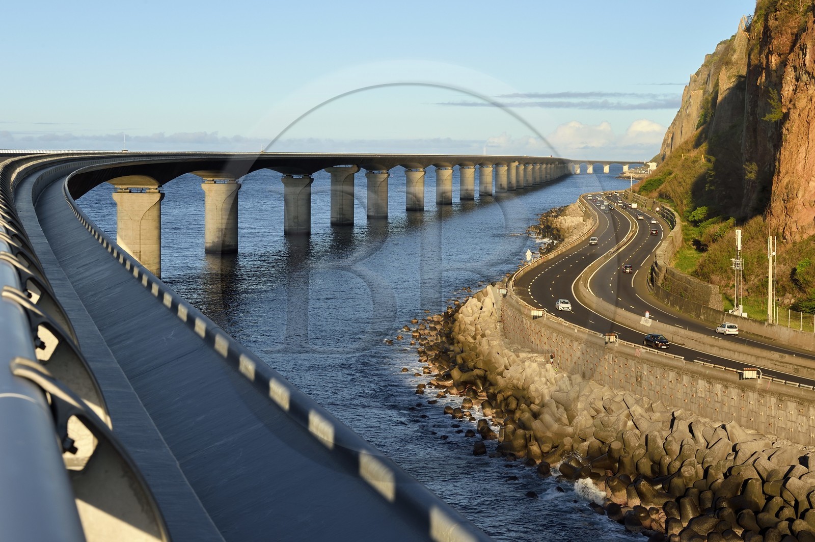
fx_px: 1583
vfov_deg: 19.4
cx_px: 408
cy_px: 271
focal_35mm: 70
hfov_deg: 28.9
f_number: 13
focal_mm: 70
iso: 200
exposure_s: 1/250
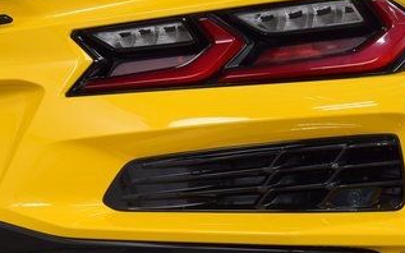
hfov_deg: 27.1
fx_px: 817
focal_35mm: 74
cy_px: 257
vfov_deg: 17.2
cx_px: 55
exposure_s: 1/30
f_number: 7.1
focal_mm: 24
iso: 720
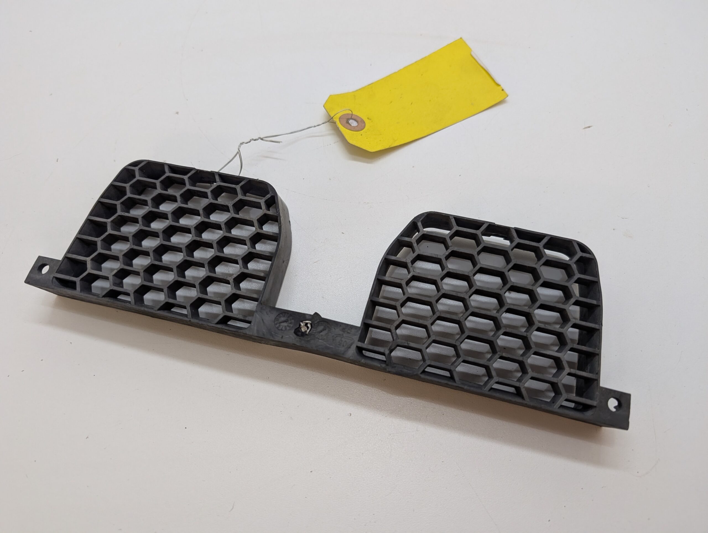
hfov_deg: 71.5
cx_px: 354
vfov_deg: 56.9
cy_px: 266
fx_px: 492
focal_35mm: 24
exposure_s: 1/127
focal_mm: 6.9
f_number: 1.68
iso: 264
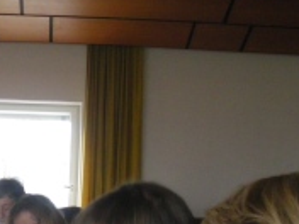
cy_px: 276
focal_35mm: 96
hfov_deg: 19.9
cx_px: 7
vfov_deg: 14.8
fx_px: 829
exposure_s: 1/50
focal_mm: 6.3
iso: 400
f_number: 3.5
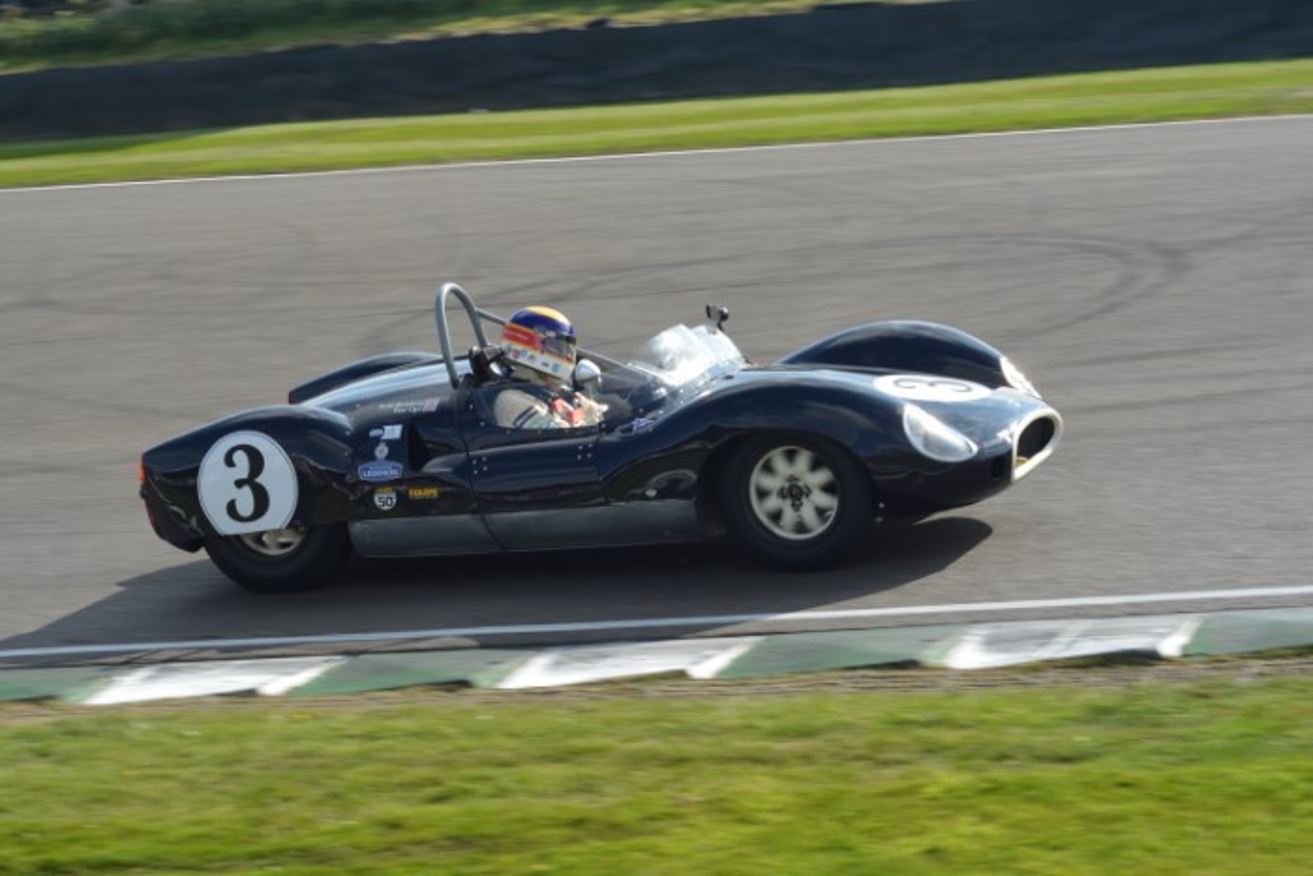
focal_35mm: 105
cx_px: 656
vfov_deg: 13.0
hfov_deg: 19.5
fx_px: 3830
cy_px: 438
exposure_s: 1/320
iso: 400
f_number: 11
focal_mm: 70
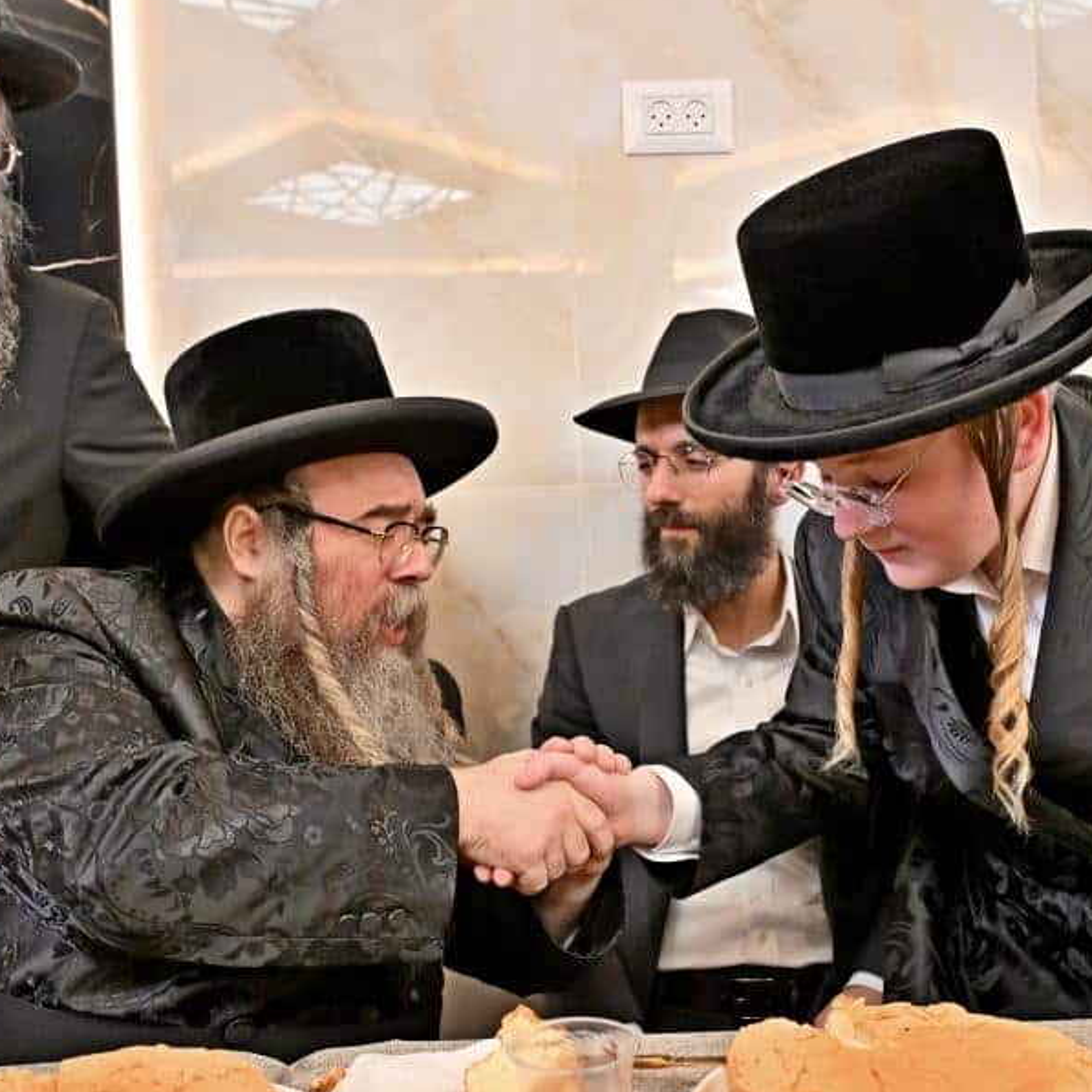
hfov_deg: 47.1
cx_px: 618
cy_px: 610
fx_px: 1249
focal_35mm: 35
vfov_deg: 47.1
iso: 1600
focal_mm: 24
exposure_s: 1/320
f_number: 4
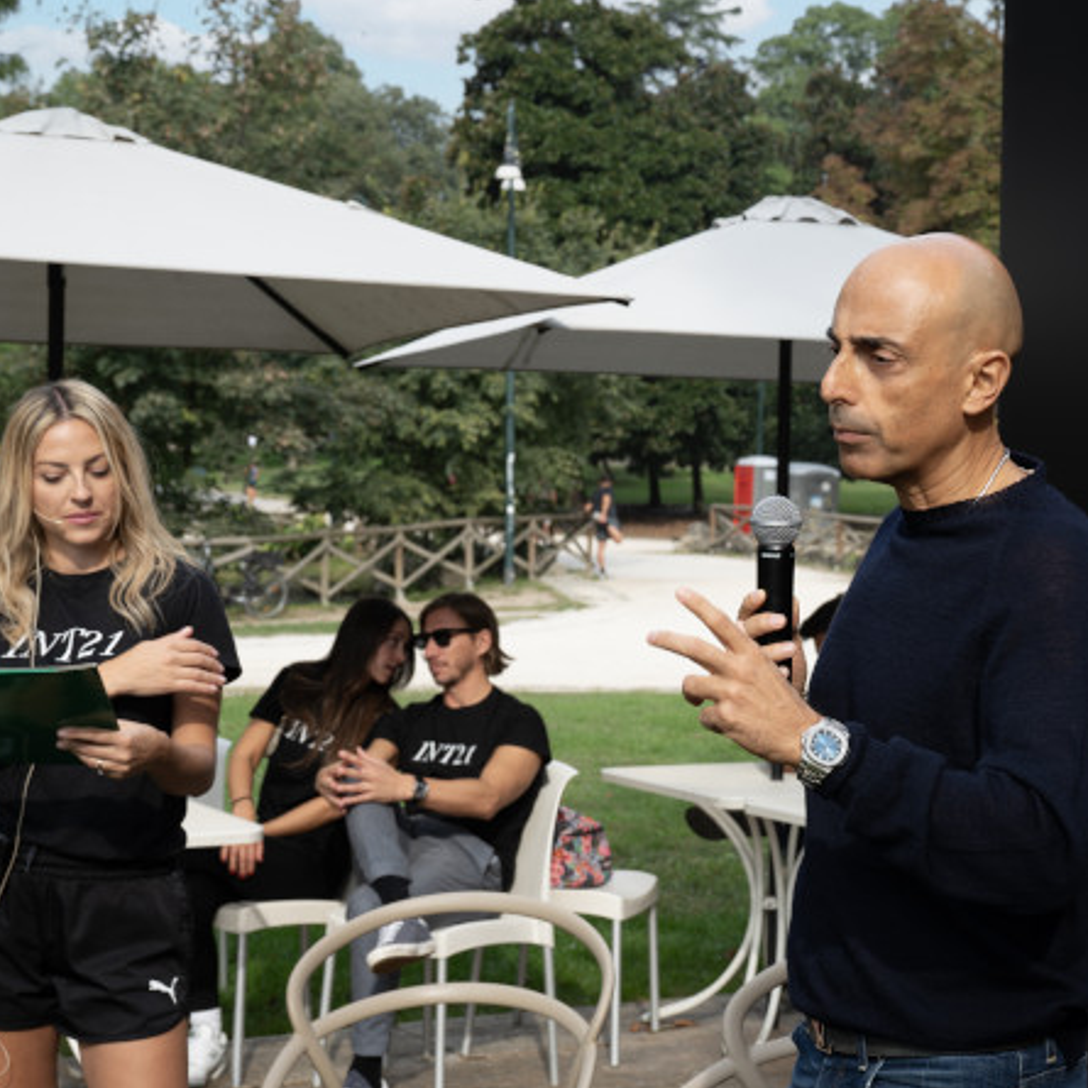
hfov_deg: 28.0
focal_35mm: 61
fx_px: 2169
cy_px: 509
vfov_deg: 28.2
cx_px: 714
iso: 100
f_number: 7.1
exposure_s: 1/160
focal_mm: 40
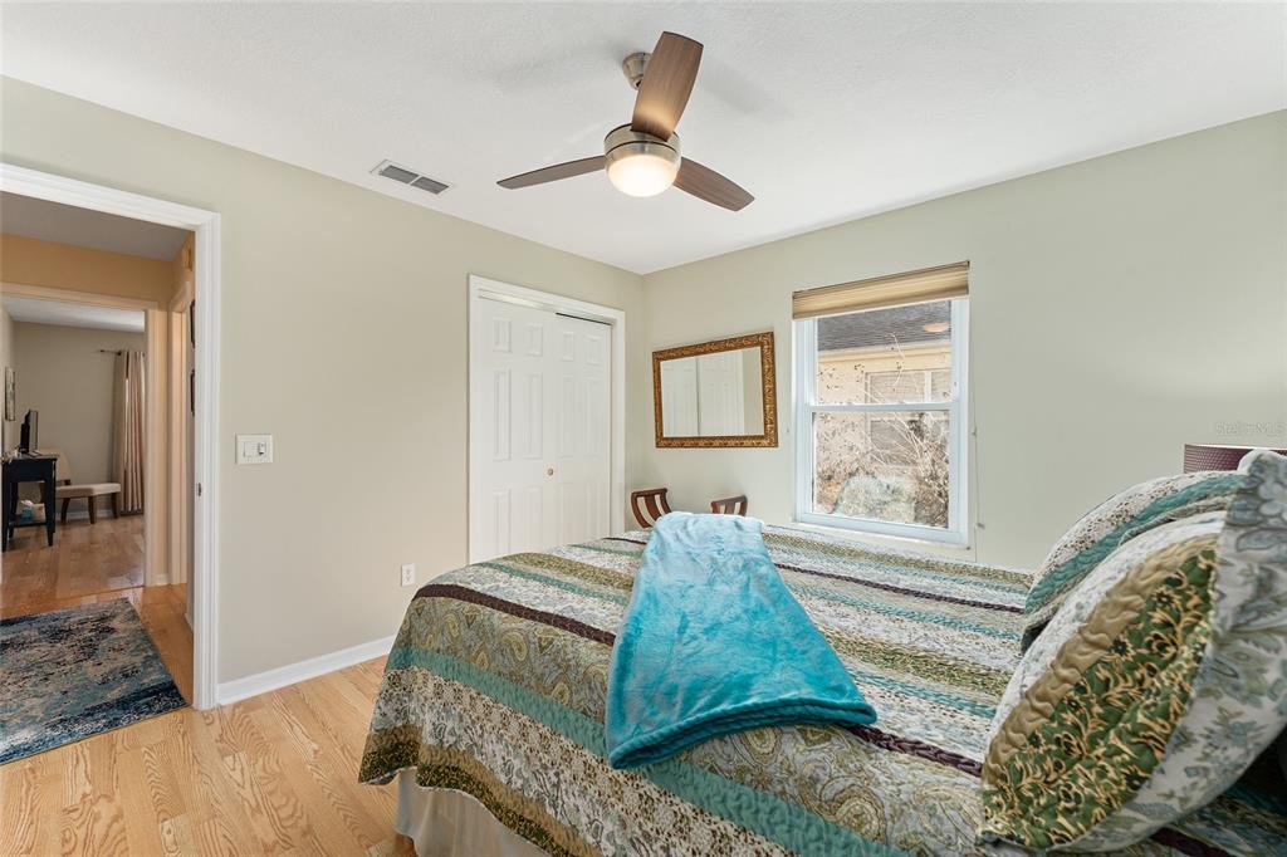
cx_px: 644
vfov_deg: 81.2
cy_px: 428
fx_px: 500
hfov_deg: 104.3
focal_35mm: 14
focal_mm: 14
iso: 400
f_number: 7.1
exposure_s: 1/30
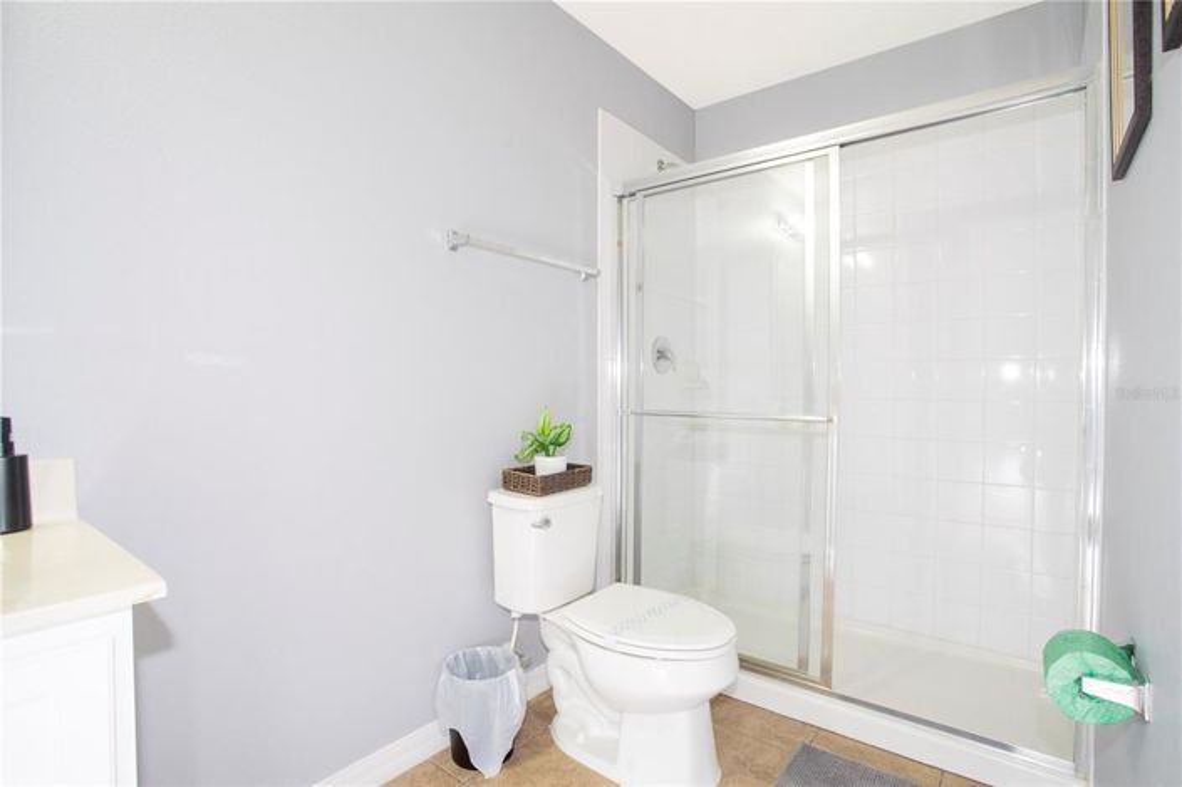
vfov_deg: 70.4
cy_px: 394
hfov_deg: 93.3
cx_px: 591
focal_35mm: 17
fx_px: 558
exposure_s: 1/10
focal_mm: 17
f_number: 10
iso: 1000
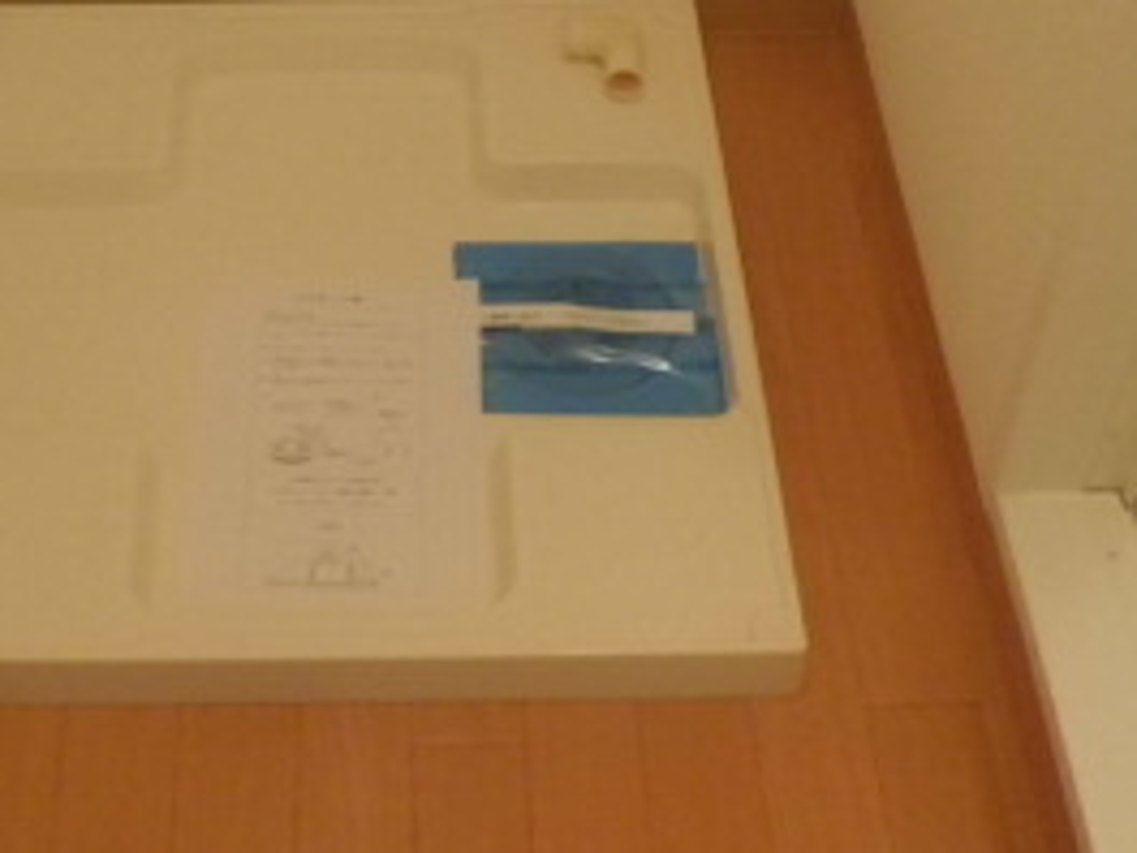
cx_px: 345
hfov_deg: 30.4
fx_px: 2069
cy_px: -34
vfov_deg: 22.3
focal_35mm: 63
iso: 400
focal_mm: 4.7
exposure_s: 1/60
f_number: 2.8
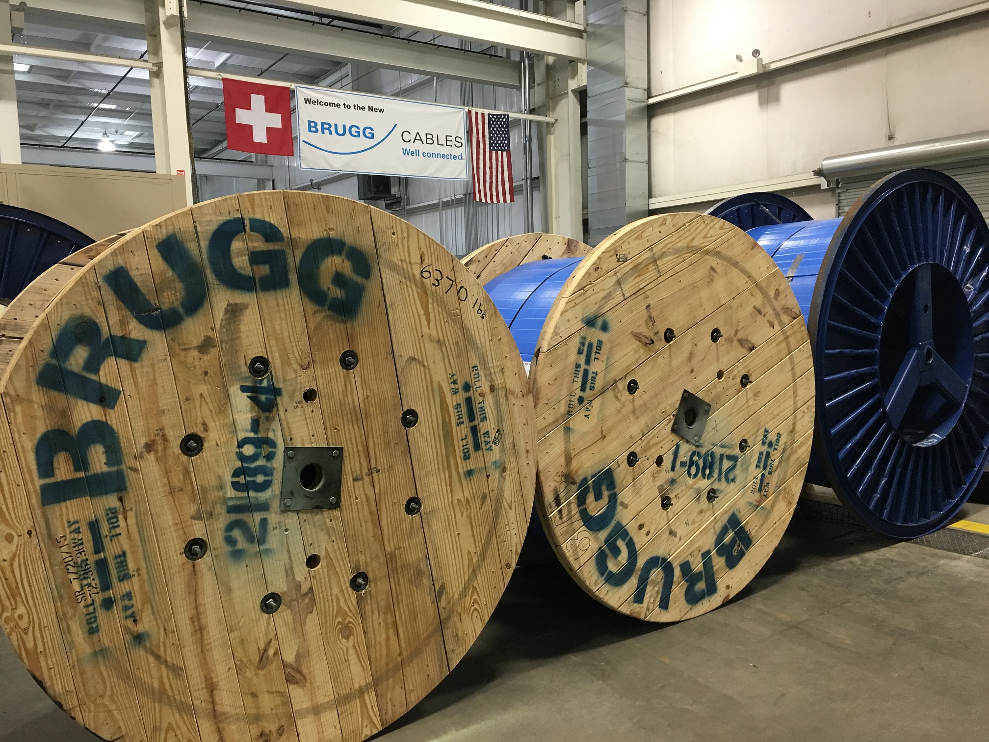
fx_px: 829
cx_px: 494
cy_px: 371
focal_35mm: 29
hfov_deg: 61.7
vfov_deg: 48.2
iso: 100
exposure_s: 1/30
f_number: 2.2
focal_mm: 4.15
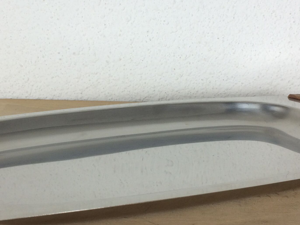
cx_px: 136
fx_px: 598
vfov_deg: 21.3
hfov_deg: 28.2
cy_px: 119
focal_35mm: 69
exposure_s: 1/50
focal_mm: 4.15
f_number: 2.2
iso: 40
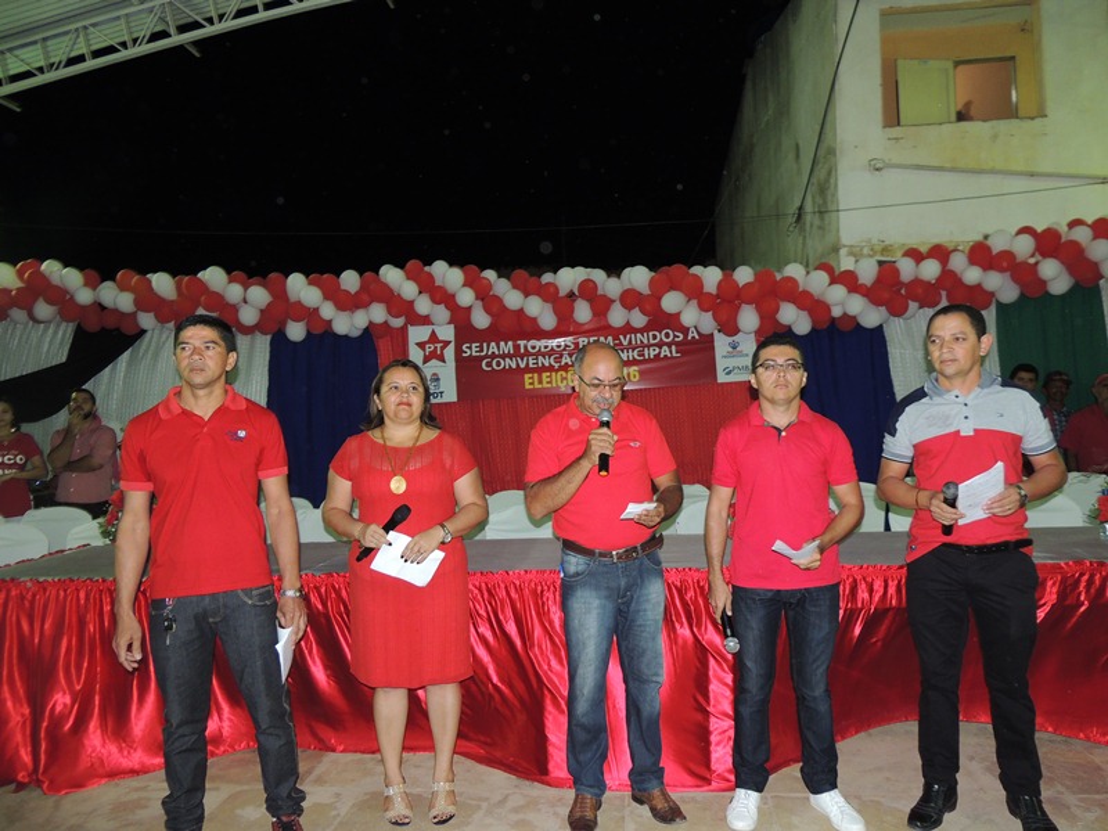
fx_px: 768
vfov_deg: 56.8
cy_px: 416
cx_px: 554
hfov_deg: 71.6
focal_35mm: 24
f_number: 3
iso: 220
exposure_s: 1/30
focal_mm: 4.3
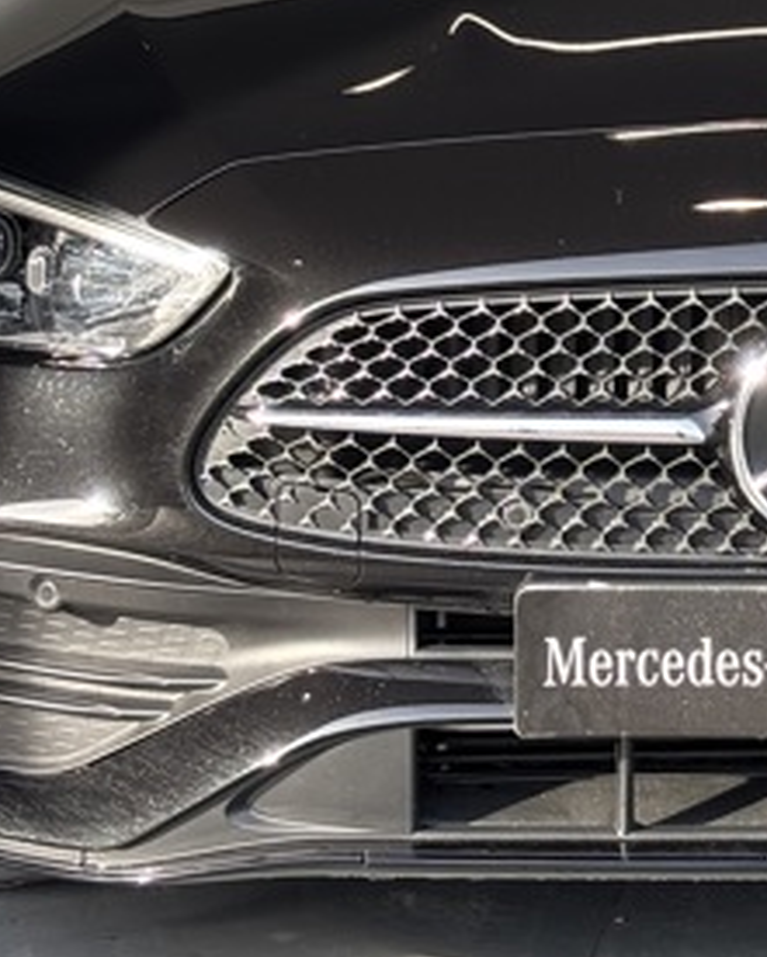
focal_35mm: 147
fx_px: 4169
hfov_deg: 10.4
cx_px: 777
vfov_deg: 12.9
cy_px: 0
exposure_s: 1/187
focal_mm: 5.96
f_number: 1.6
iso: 32
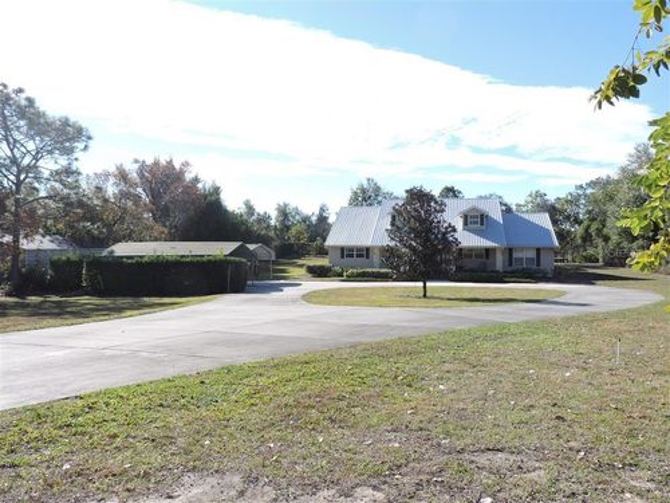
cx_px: 335
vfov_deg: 46.8
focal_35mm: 30
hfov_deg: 60.0
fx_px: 581
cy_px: 252
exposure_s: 1/800
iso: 100
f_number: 3.1
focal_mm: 5.4
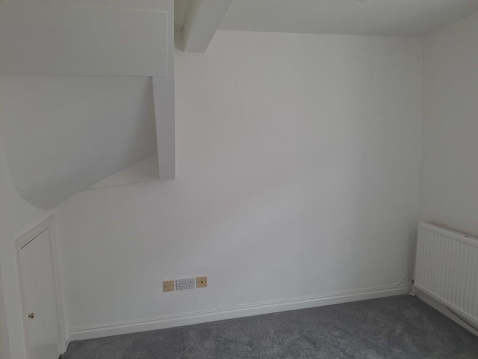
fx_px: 345
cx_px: 239
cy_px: 180
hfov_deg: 69.4
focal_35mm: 25
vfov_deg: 54.9
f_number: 1.8
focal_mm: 4.69
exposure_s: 1/100
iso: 64
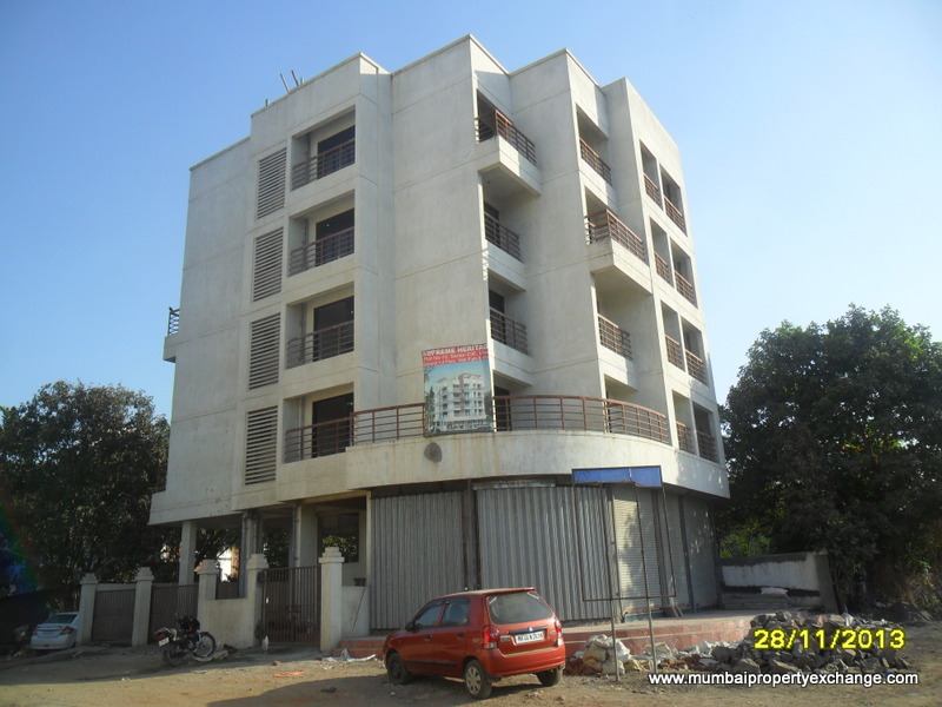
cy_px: 354
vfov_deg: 51.4
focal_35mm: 27
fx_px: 735
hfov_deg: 65.3
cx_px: 471
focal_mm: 4.9
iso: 100
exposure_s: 1/750
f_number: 3.5
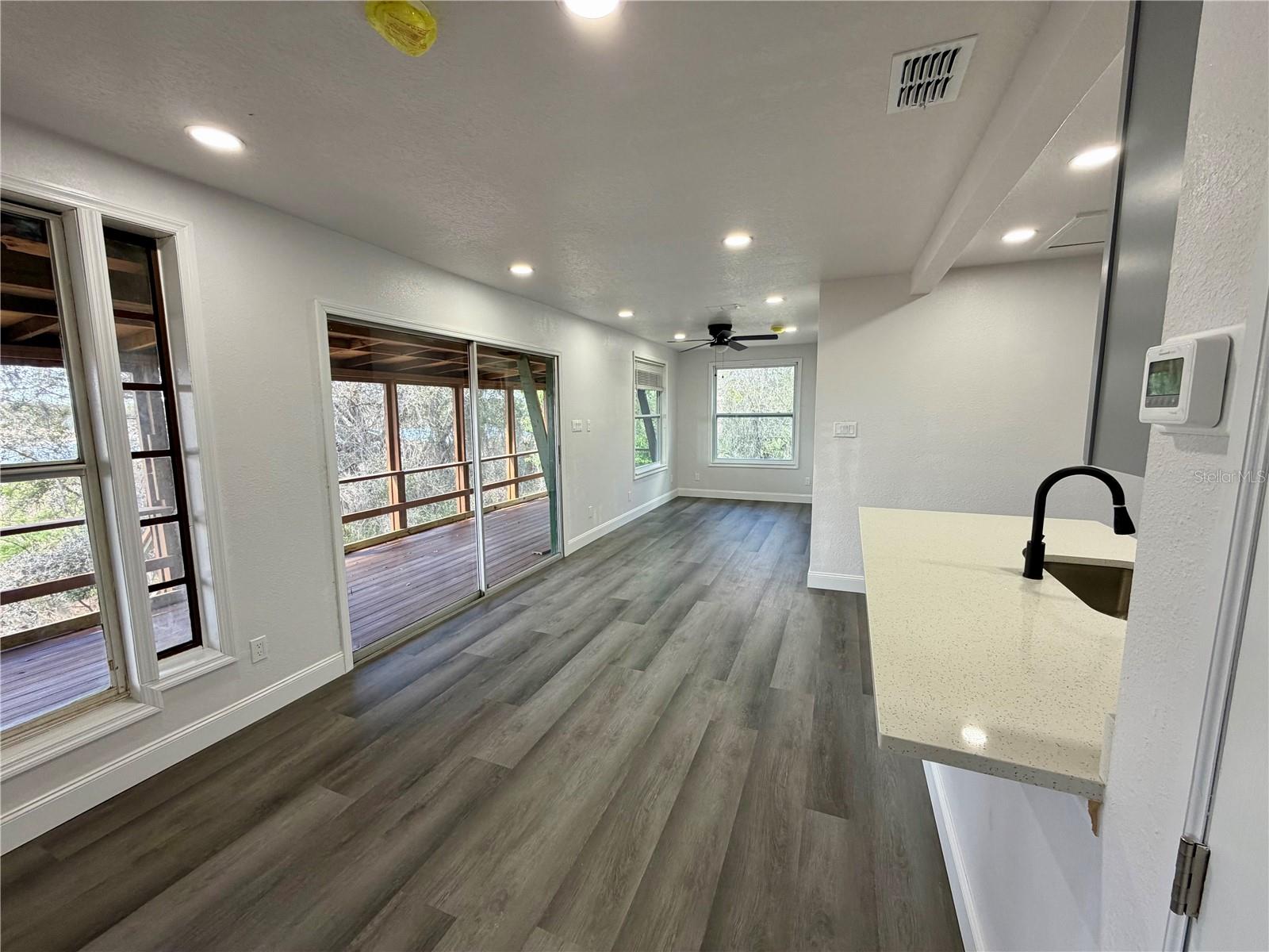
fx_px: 513
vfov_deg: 85.7
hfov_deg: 102.1
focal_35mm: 14
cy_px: 476
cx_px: 634
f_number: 2.2
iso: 160
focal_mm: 2.22
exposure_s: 1/121
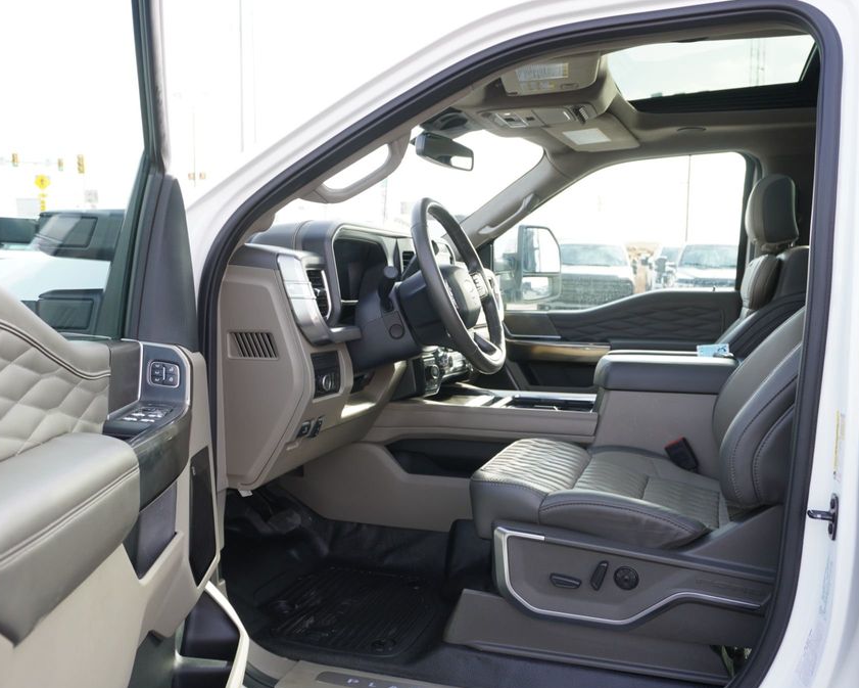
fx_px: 828
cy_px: 349
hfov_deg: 54.8
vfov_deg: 45.1
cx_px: 417
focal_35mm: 33
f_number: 4.5
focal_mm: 19
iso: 100
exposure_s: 1/80
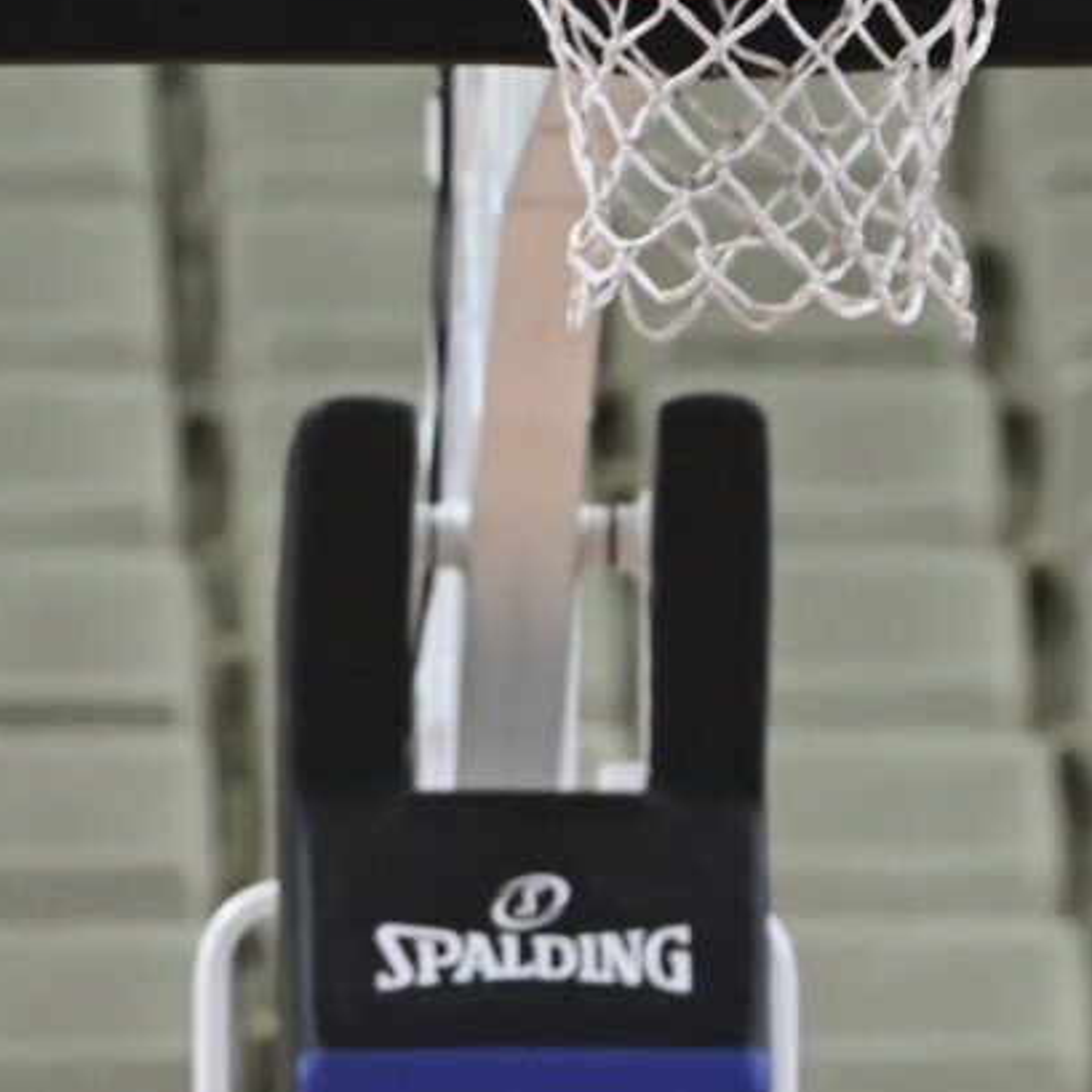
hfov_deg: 1.7
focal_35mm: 1062
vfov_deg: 1.6
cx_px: 328
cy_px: 1910
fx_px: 37903
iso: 2500
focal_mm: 200
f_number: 3.5
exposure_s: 1/800
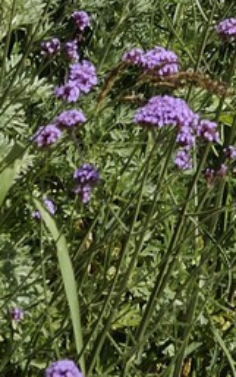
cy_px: -761
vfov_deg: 8.6
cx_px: 545
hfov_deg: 6.2
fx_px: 2086
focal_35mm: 203
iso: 200
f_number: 13
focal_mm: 32
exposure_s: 1/160
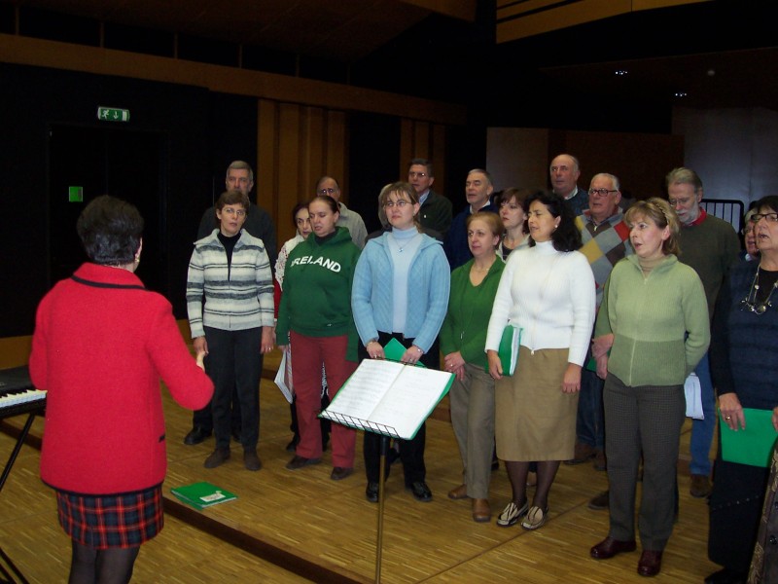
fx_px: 832
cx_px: 389
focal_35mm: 37
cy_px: 292
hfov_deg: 50.1
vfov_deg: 38.7
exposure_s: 1/60
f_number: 2.8
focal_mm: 5.6
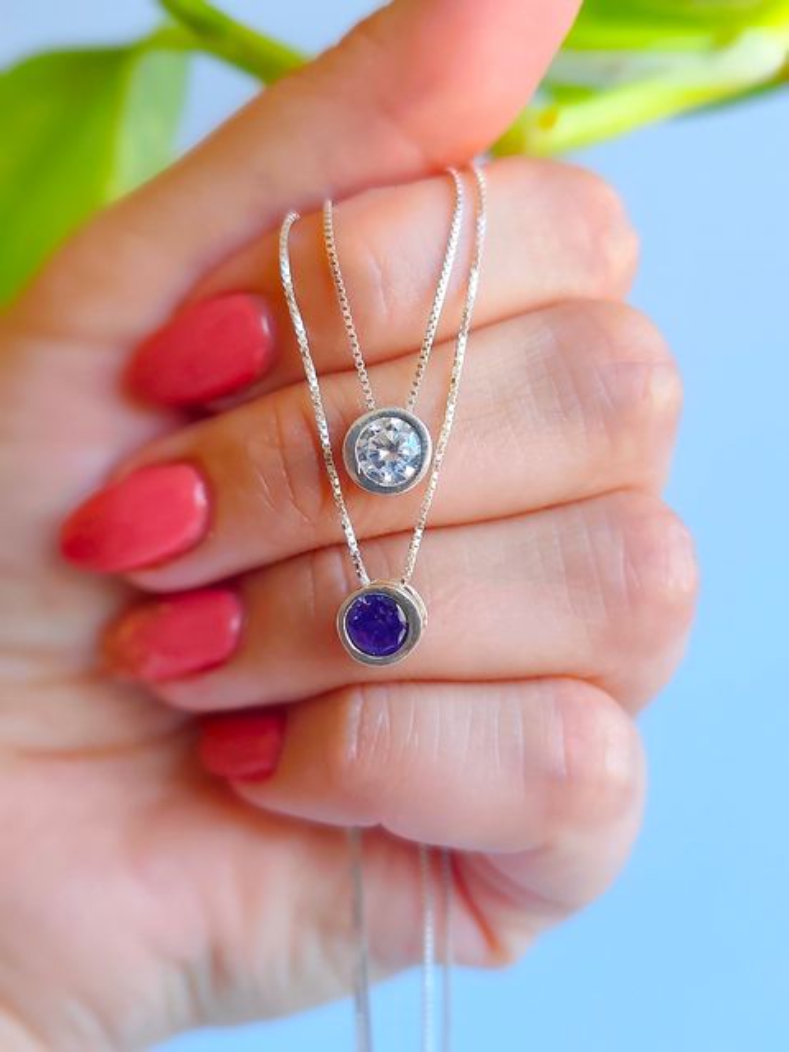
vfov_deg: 41.2
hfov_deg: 31.5
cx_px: 394
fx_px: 1398
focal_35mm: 46
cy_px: 526
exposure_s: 1/98.9
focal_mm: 6.19
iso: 320
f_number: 1.65
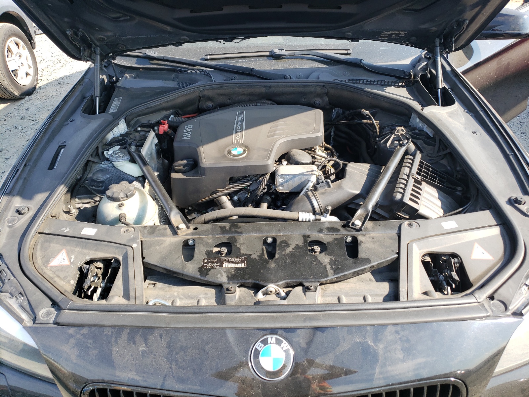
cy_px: 198
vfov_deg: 53.1
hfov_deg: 67.3
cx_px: 264
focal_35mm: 26
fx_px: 397
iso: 50
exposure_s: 1/526
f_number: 1.5
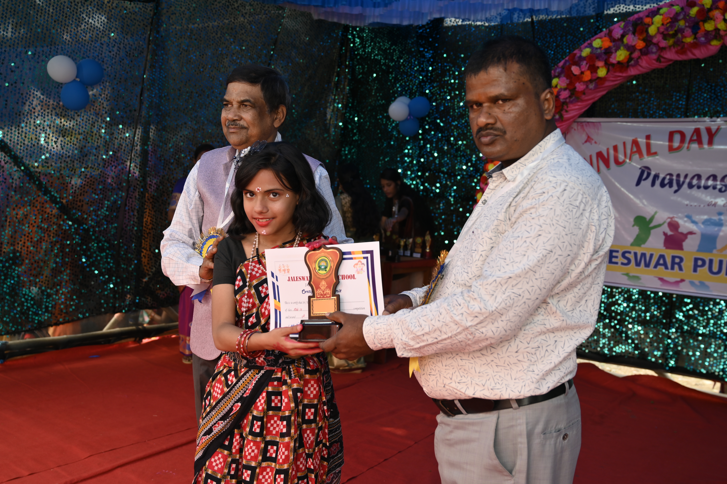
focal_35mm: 35
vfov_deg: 37.8
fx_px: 706
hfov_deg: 54.5
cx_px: 364
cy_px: 242
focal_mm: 35
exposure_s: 1/100
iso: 100
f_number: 4.5
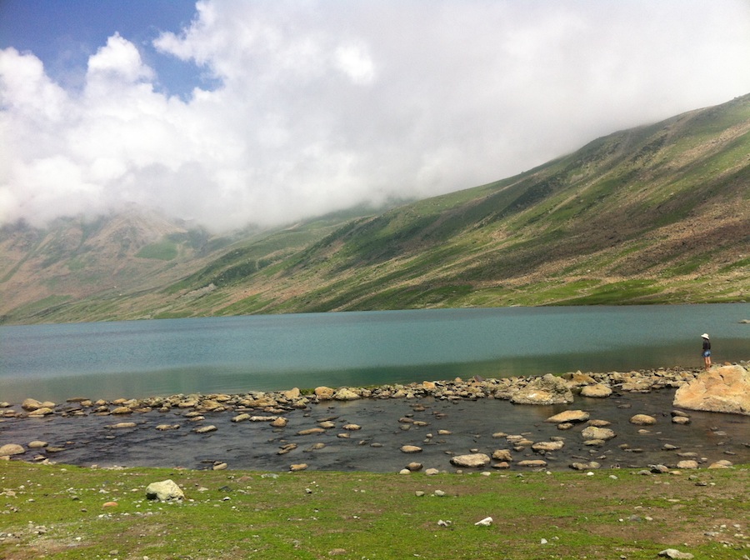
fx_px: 757
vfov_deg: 40.6
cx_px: 375
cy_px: 280
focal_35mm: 35
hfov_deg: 52.7
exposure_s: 1/2514
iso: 80
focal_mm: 3.85
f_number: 2.8
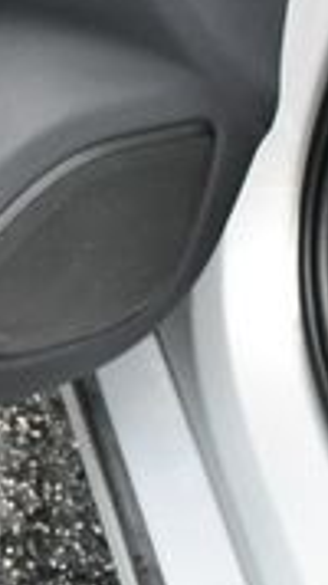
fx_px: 2105
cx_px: -535
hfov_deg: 8.0
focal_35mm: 136
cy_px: 49
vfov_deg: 15.6
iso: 400
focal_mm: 18
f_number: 4.5
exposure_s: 1/250
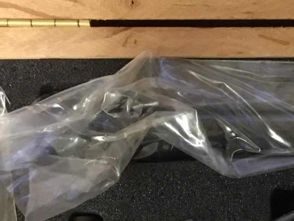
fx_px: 824
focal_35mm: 97
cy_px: 194
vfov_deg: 15.1
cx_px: 303
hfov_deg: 19.6
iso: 200
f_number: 2.4
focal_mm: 3.3
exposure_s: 1/15
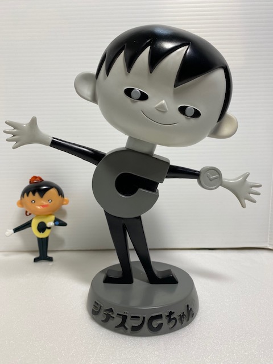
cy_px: 182
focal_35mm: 26
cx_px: 136
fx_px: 273
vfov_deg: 67.3
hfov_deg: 53.1
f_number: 1.8
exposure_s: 1/100
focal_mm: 4.25
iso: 80
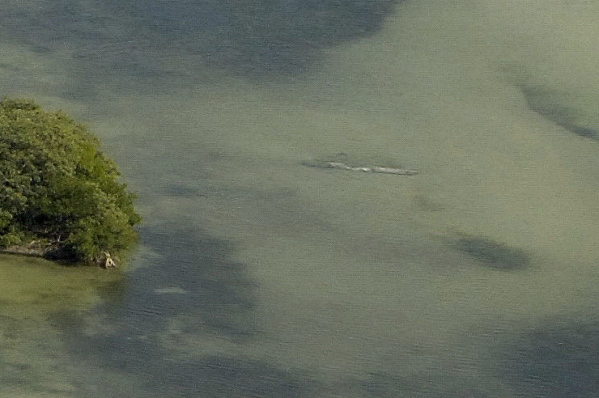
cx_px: -999
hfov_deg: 4.8
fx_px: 6932
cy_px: -619
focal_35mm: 417
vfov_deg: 3.2
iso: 400
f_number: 7.1
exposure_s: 1/1000
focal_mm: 48
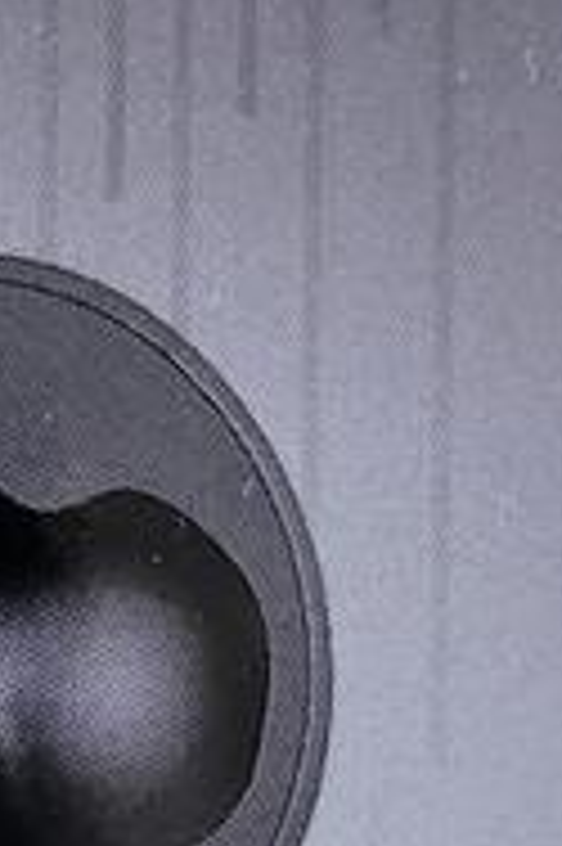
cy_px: 778
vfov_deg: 12.0
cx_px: -85
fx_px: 3988
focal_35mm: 170
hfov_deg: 8.0
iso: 400
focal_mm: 5
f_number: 1.8
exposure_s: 1/40
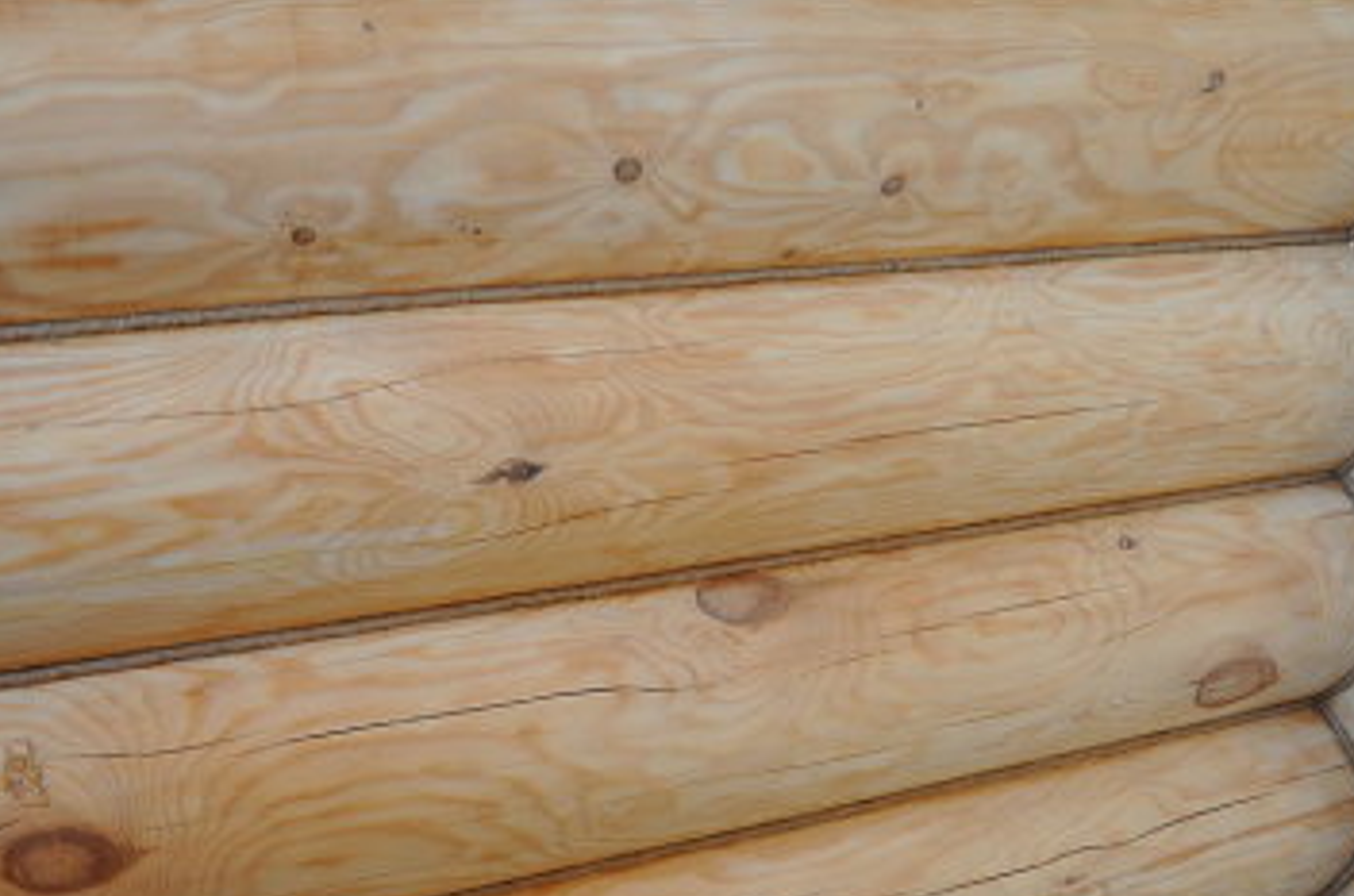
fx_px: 1689
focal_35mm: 45
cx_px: 604
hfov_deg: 43.6
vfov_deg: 29.6
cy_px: 577
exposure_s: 1/25
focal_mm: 22
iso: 400
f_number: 5
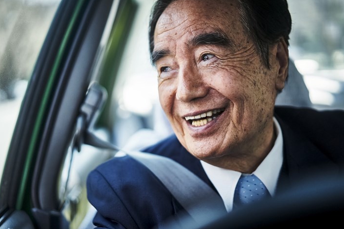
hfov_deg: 35.6
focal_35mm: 56
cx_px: 172
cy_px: 115
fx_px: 535
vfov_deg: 24.2
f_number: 1.8
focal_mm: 55
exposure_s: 1/2000
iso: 800
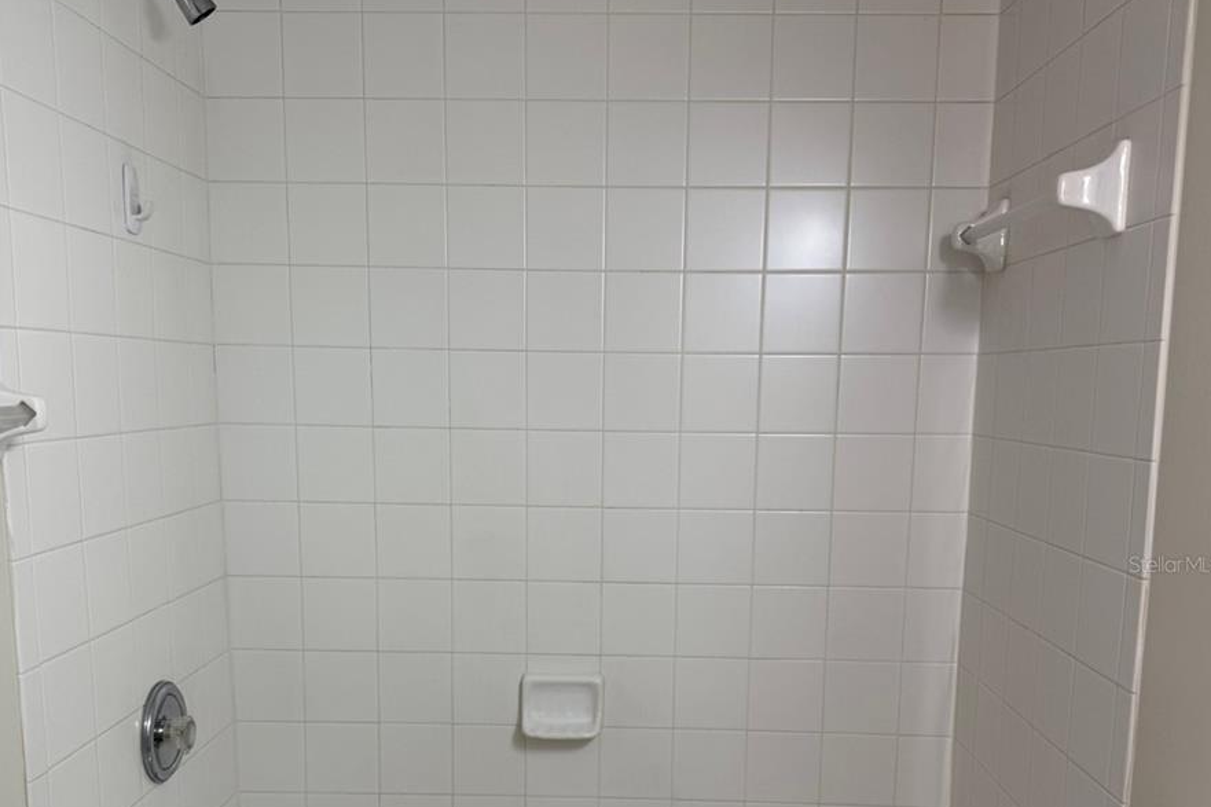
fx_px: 1143
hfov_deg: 55.8
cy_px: 564
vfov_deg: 38.3
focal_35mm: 34
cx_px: 608
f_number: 1.78
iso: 64
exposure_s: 1/237
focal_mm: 6.76
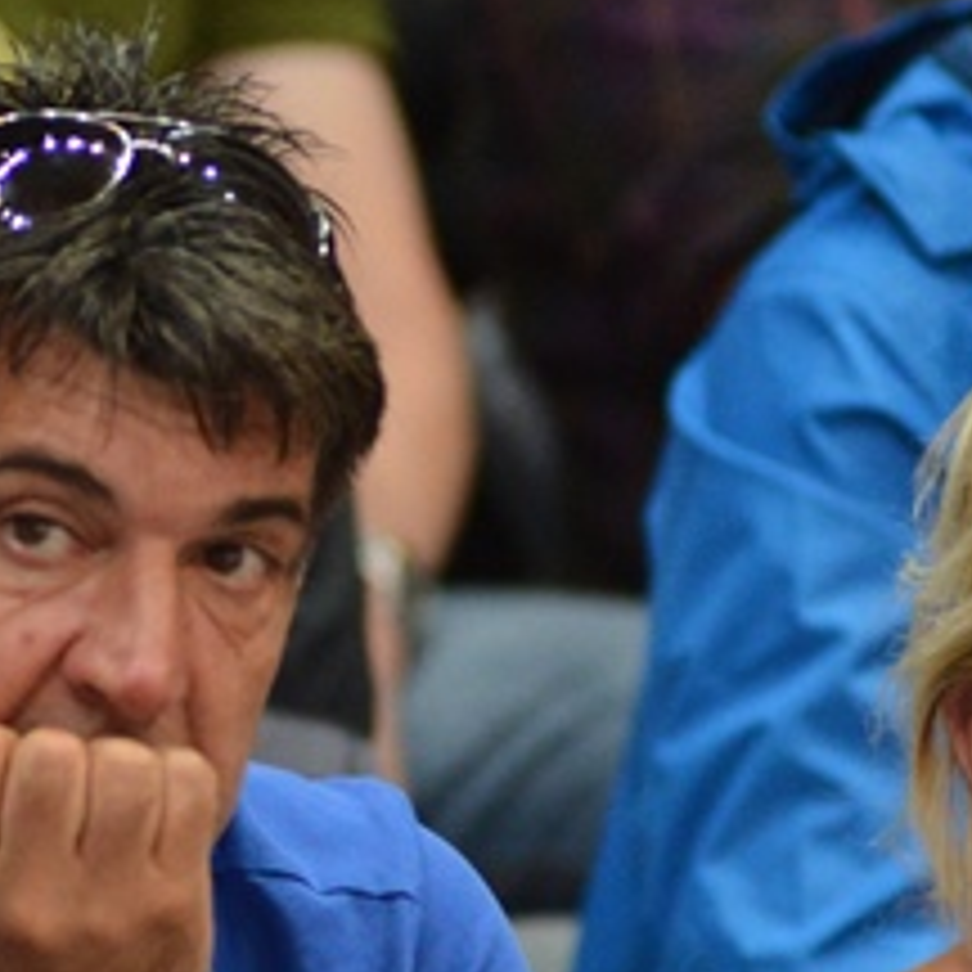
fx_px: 25605
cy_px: 837
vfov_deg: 2.2
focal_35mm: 806
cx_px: 176
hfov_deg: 2.2
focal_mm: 200
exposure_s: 1/320
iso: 2500
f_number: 3.5
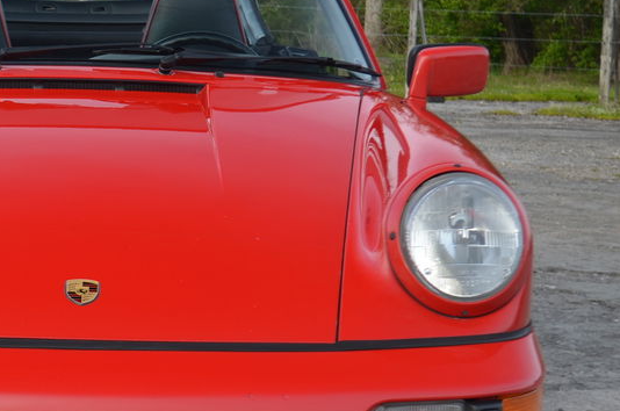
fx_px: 1977
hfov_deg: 17.6
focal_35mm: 115
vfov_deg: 11.9
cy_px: 228
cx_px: 85
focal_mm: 40
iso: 250
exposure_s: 1/125
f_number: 5.6
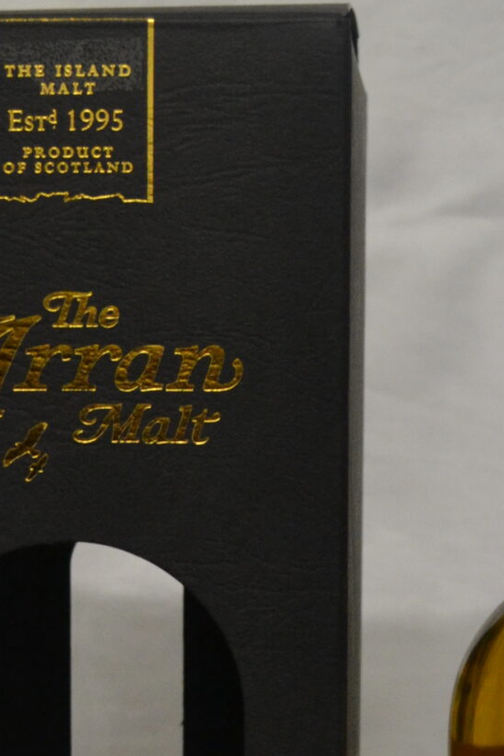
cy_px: 740
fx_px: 2825
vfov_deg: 15.0
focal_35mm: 135
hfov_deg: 10.2
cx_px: 299
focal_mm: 29
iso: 1100
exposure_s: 1/60
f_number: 4.5
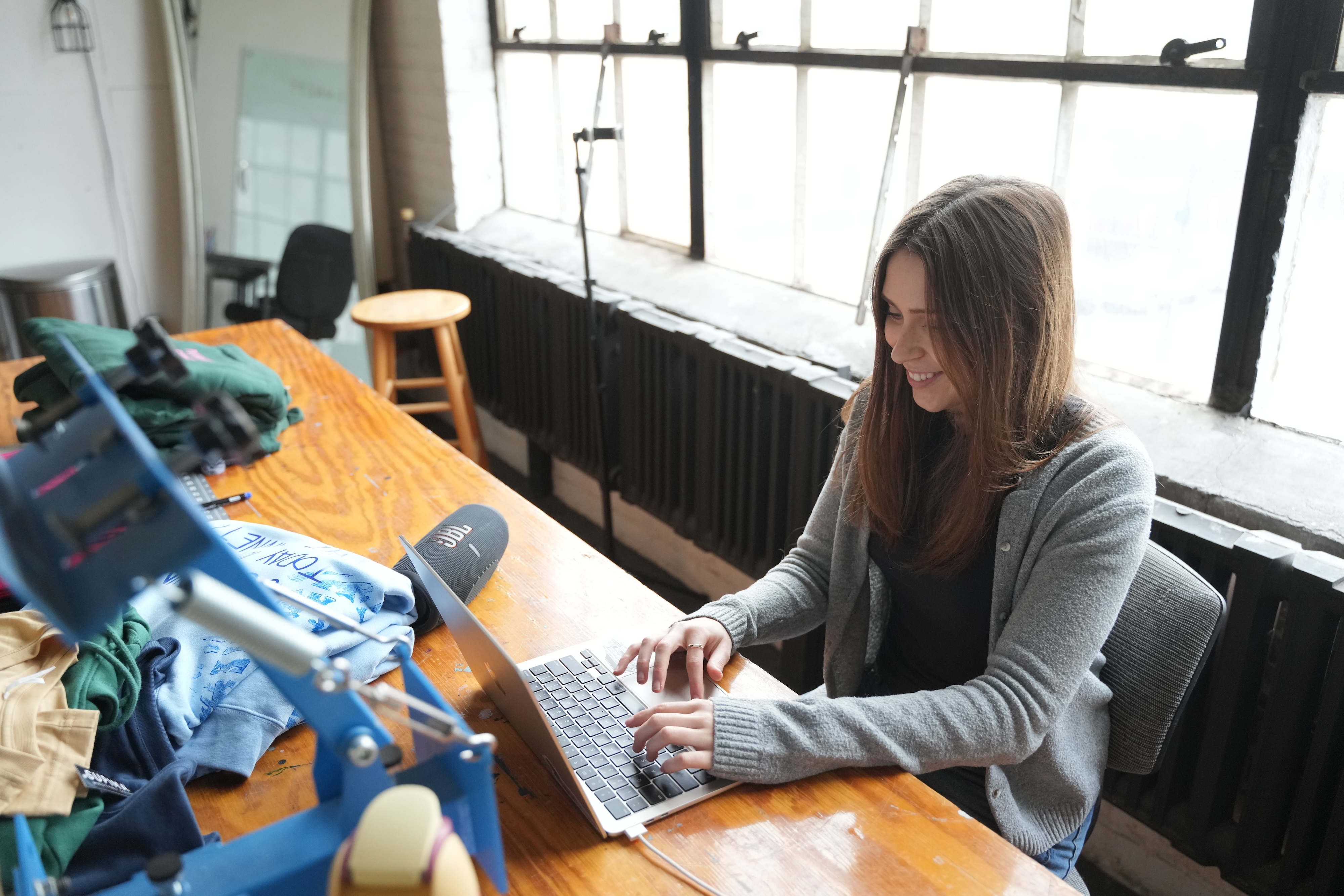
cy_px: 448
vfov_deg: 43.6
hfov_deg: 61.9
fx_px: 1120
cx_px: 672
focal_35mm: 30
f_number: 3.2
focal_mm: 30
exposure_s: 1/200
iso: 2500
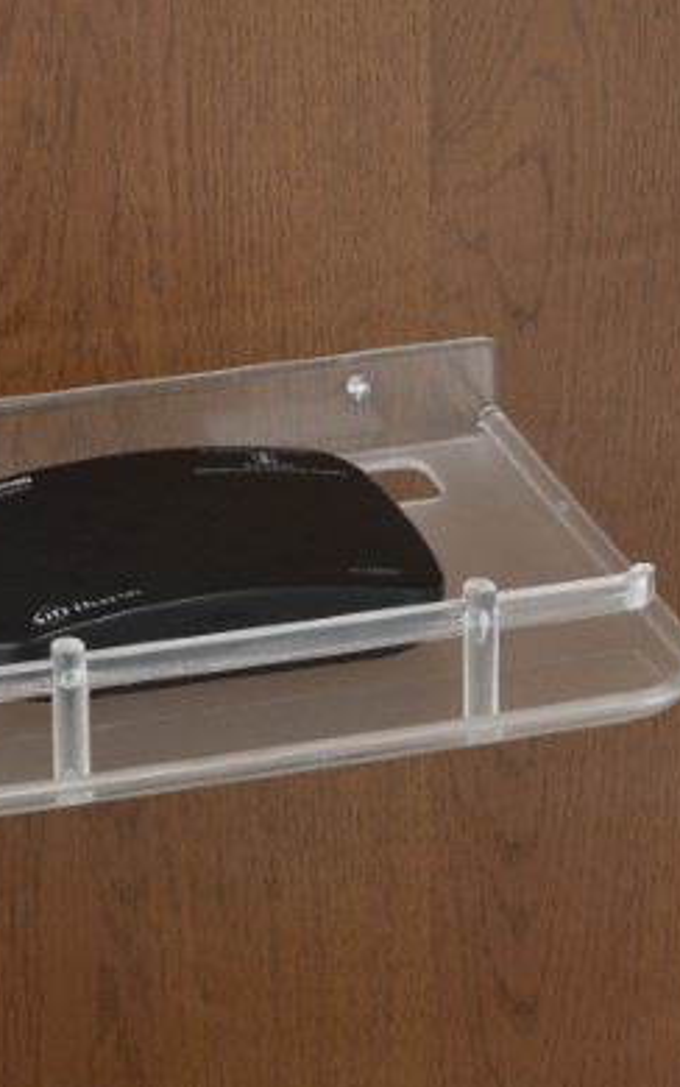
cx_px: 170
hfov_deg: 6.6
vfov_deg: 10.5
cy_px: 549
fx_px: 5896
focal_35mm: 199
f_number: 16
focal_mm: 85
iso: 160
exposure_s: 1/30
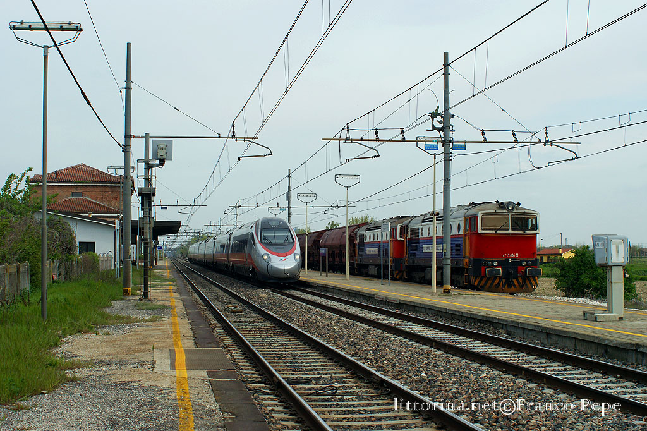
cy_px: 216
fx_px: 943
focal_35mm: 52
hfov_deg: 37.9
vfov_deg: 25.7
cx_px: 324
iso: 200
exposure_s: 1/800
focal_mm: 35
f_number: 6.3
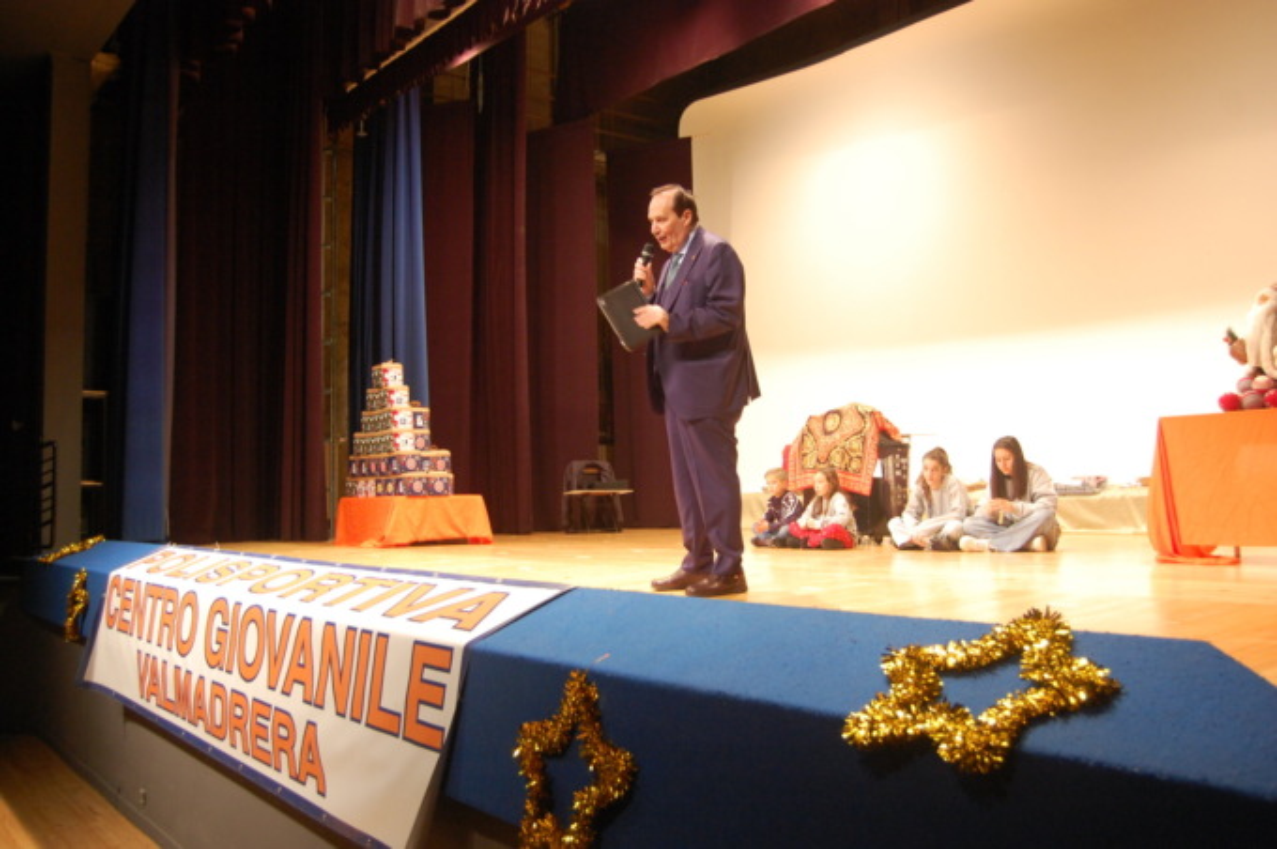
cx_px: 638
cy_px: 424
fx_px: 1169
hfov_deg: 57.3
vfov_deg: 39.9
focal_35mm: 33
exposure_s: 1/20
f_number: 3.8
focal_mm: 22
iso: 800
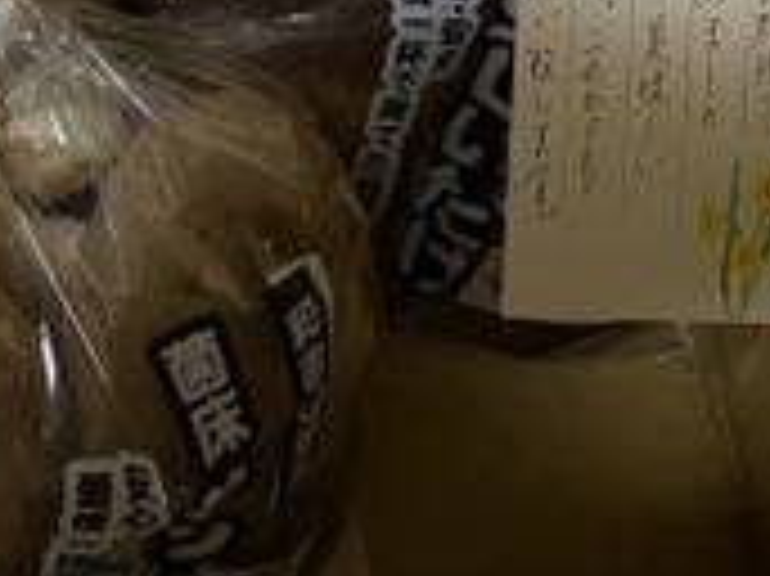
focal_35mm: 73
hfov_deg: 23.1
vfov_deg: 18.4
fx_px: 1623
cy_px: -220
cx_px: -279
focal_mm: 4.25
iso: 160
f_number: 1.8
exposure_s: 1/50
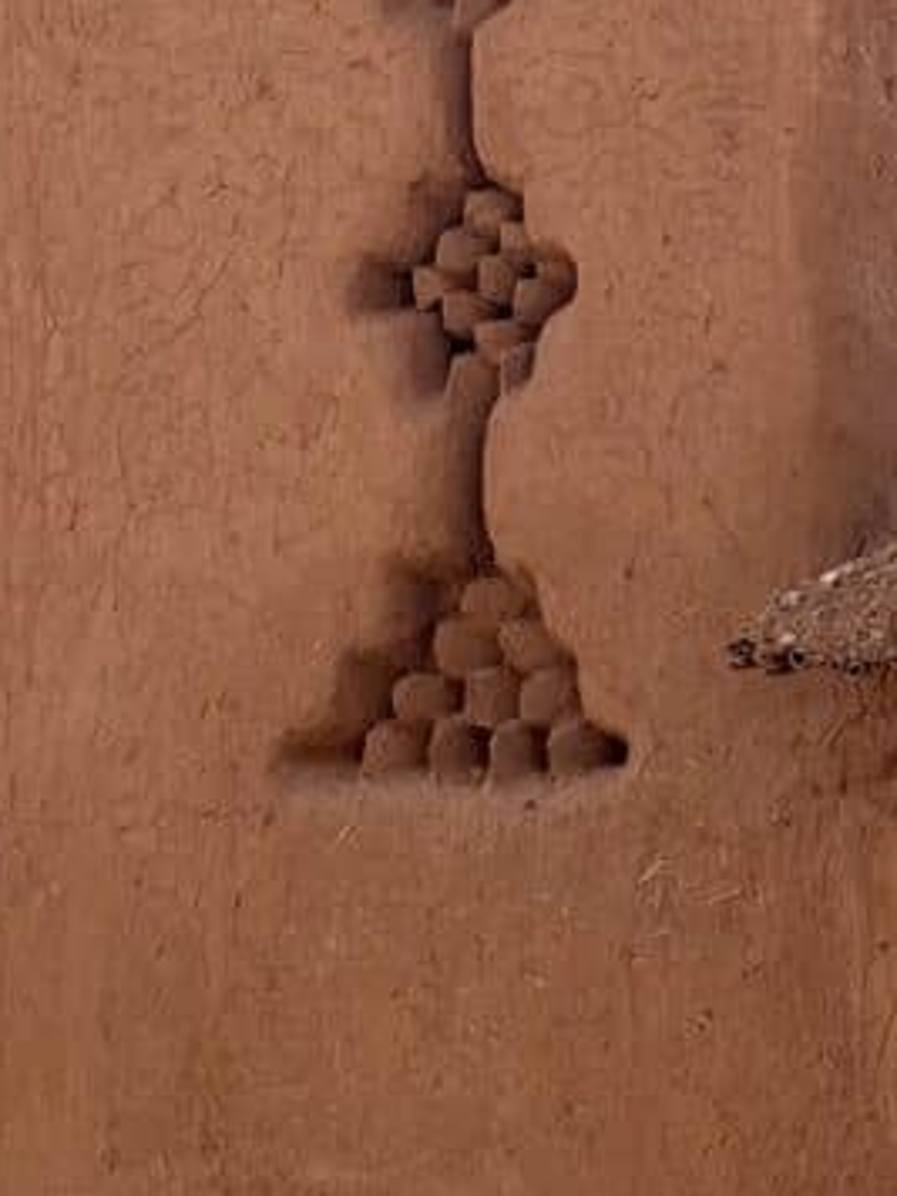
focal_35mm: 138
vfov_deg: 14.1
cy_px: 74
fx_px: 4768
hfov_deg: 10.7
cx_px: 148
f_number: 1.78
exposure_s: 1/6024
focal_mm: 6.76
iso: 100
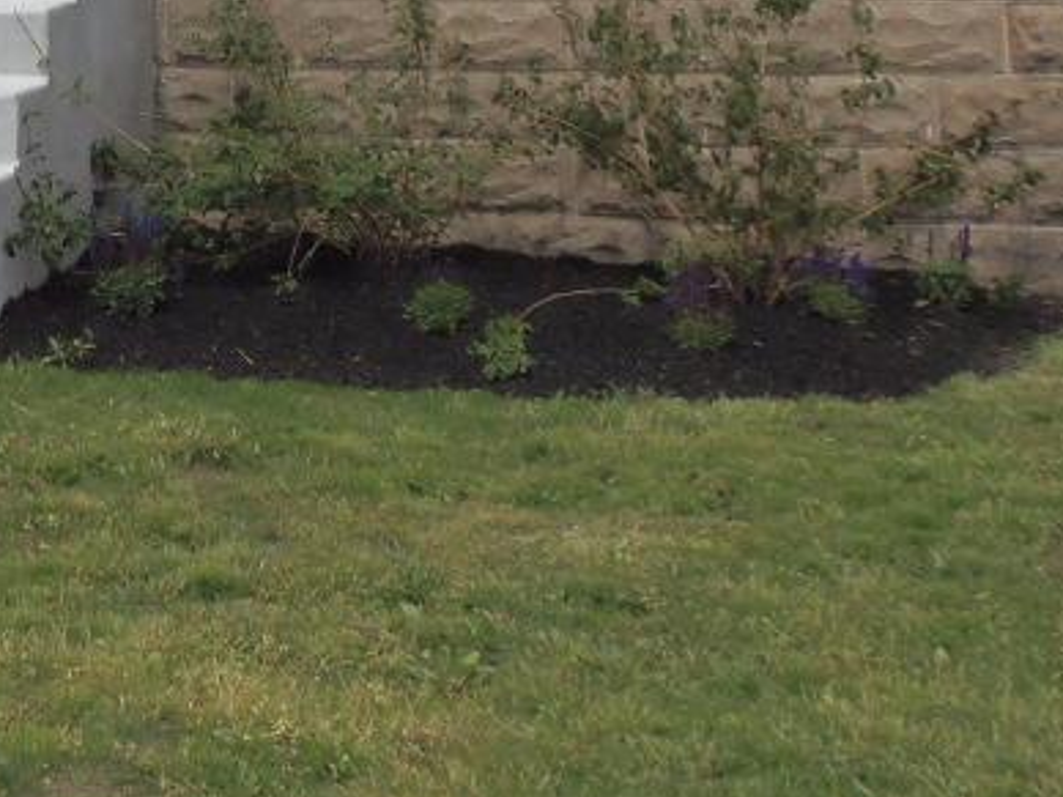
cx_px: -58
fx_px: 2733
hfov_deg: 21.1
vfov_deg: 14.6
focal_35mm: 89
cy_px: -627
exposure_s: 1/320
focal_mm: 4.3
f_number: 5.5
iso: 64
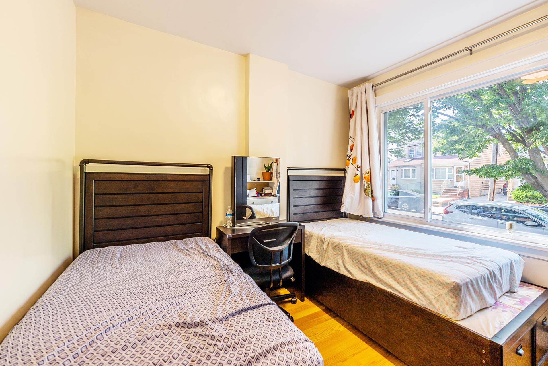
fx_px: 228
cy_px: 177
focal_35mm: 15
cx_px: 286
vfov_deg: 77.4
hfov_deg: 100.3
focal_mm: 14
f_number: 4.5
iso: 40
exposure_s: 1/30
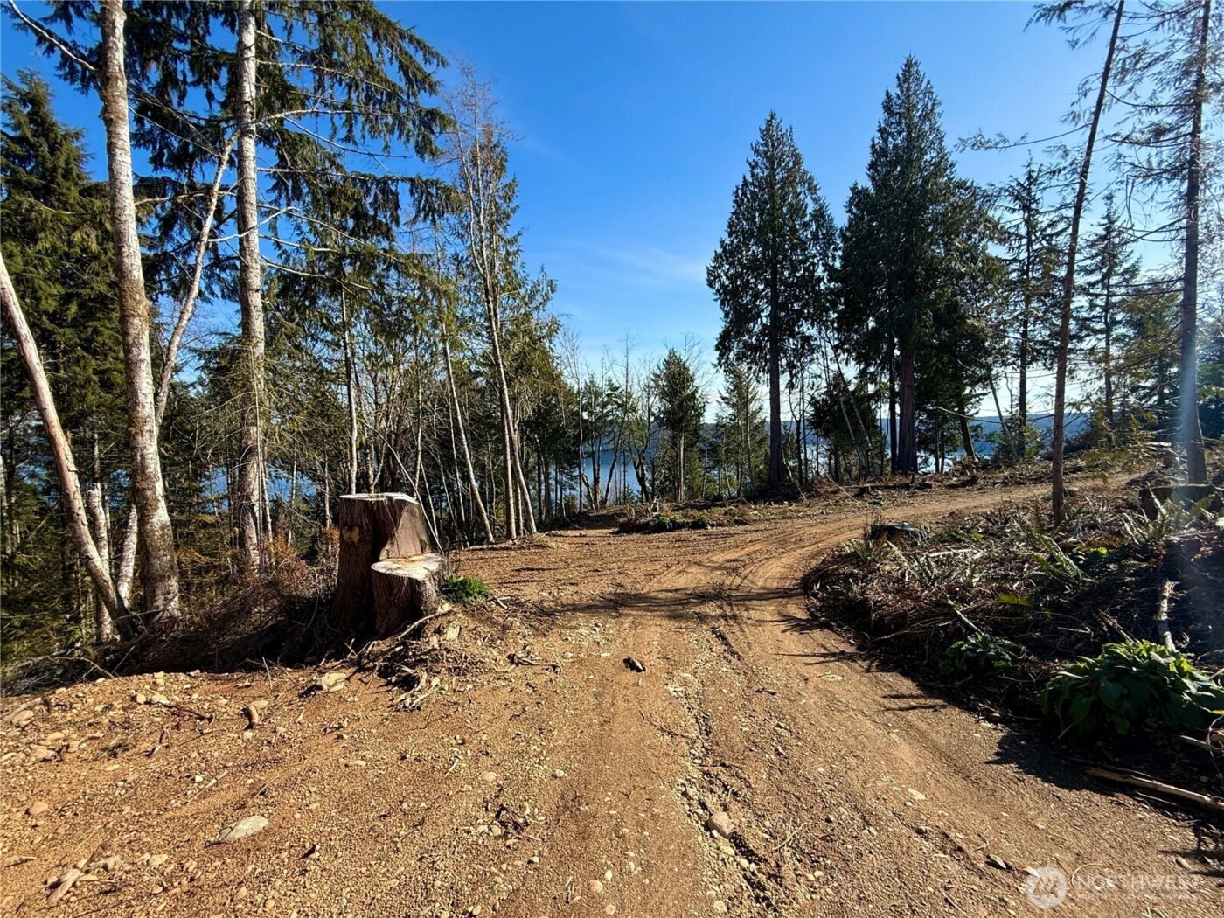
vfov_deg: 85.7
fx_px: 495
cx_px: 612
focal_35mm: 14
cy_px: 459
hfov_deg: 102.1
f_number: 2.2
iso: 50
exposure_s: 1/1087
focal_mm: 2.22
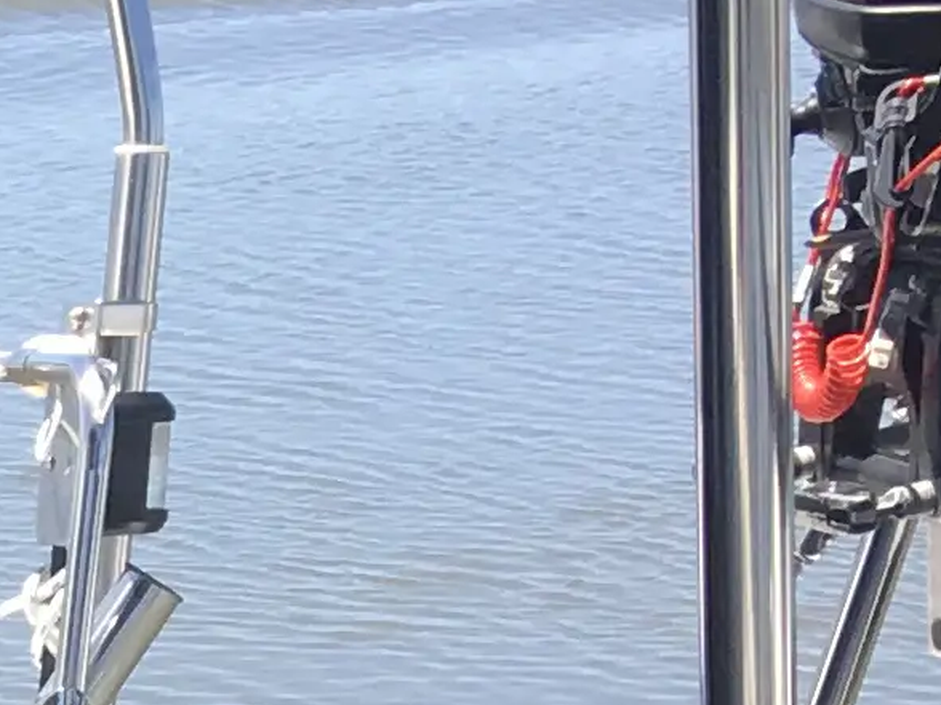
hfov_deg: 9.0
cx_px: -1333
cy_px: 2340
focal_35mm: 199
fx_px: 5410
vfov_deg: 6.6
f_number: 2.2
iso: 25
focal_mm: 4.15
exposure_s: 1/610
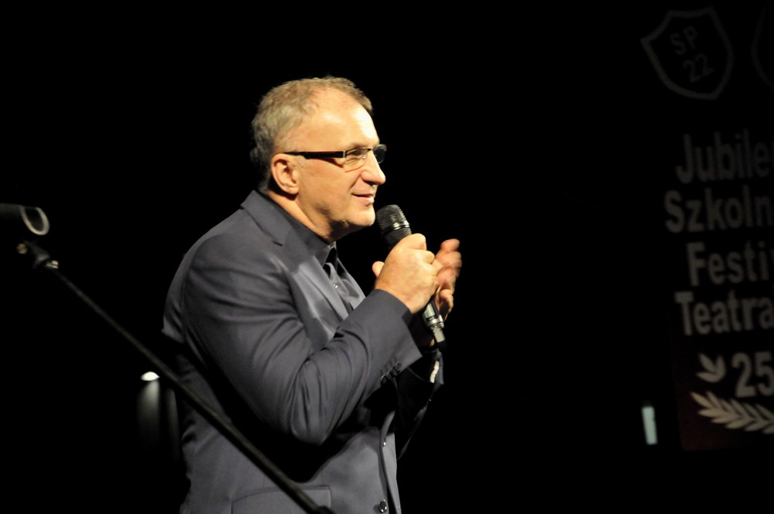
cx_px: 387
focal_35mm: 138
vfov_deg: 9.9
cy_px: 257
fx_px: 2963
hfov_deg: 14.9
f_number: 5.6
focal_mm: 92
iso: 2200
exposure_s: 1/30
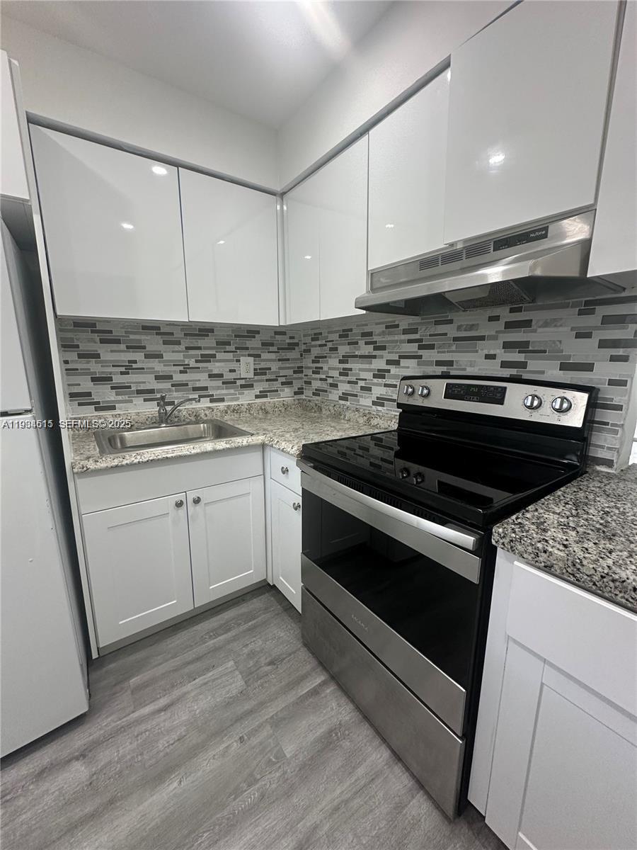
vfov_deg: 102.1
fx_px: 344
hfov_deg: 85.7
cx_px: 318
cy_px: 425
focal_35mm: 14
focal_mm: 2.22
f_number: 2.2
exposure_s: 1/120
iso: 200
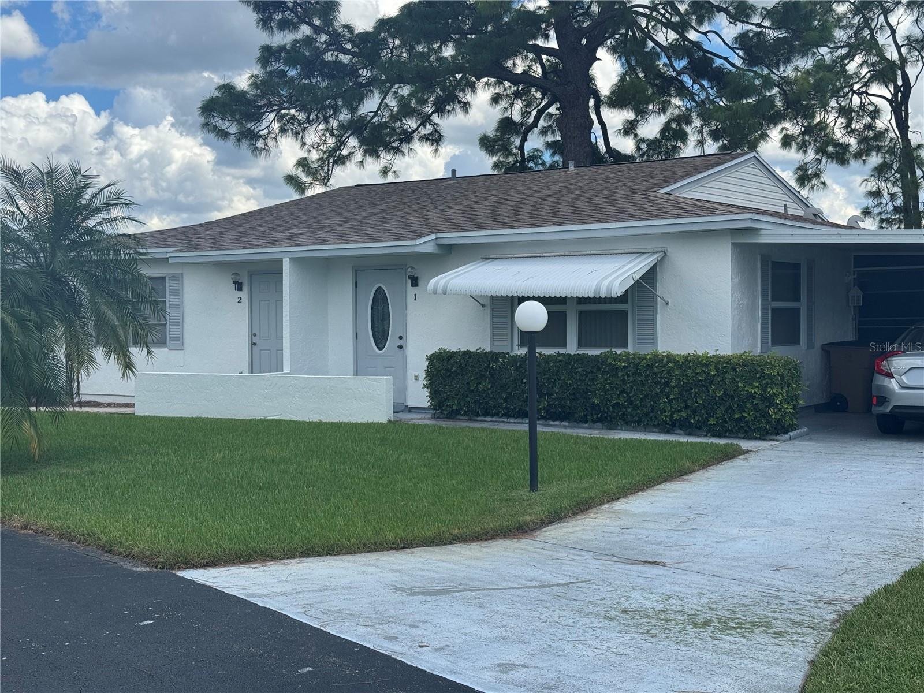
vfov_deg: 30.3
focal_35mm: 48
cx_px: 462
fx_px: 1281
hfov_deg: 39.7
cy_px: 346
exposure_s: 1/3610
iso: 64
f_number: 1.78
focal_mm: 6.76
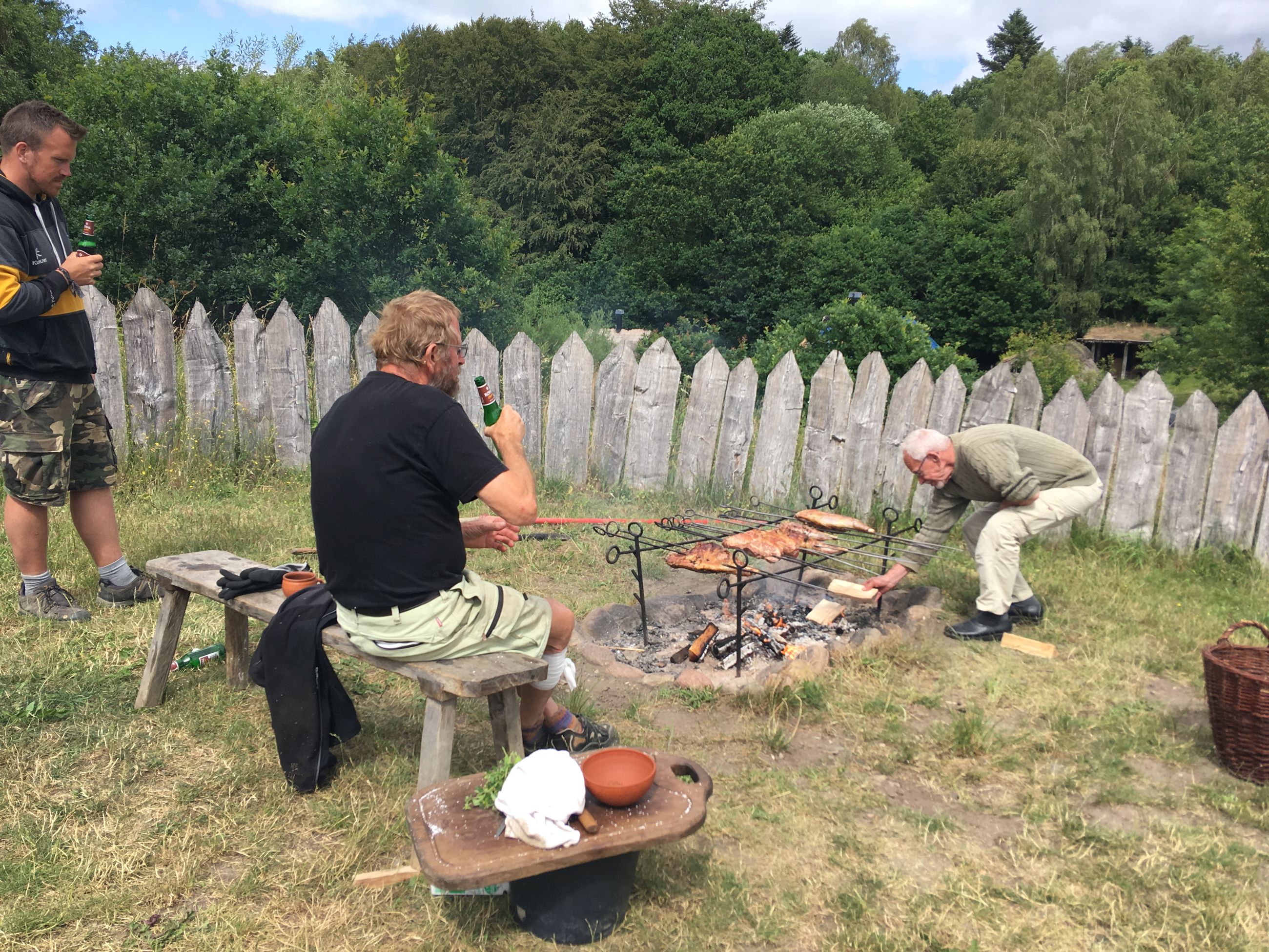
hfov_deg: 61.7
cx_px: 634
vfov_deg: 48.2
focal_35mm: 29
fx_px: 1063
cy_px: 476
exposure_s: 1/705
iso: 25
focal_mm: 4.15
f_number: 2.2
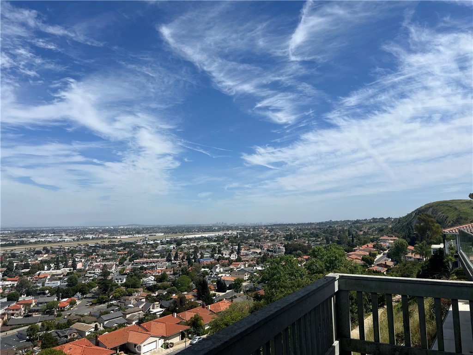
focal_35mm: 26
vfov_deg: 53.1
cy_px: 178
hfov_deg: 67.3
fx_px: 355
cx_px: 236
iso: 50
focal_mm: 5.7
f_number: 1.5
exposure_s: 1/8696
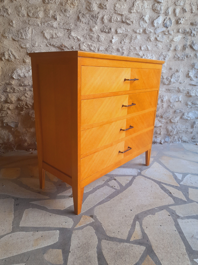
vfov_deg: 69.4
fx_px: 191
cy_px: 132
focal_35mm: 25
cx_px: 99
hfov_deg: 54.9
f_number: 2
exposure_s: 1/33
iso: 64
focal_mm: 4.6
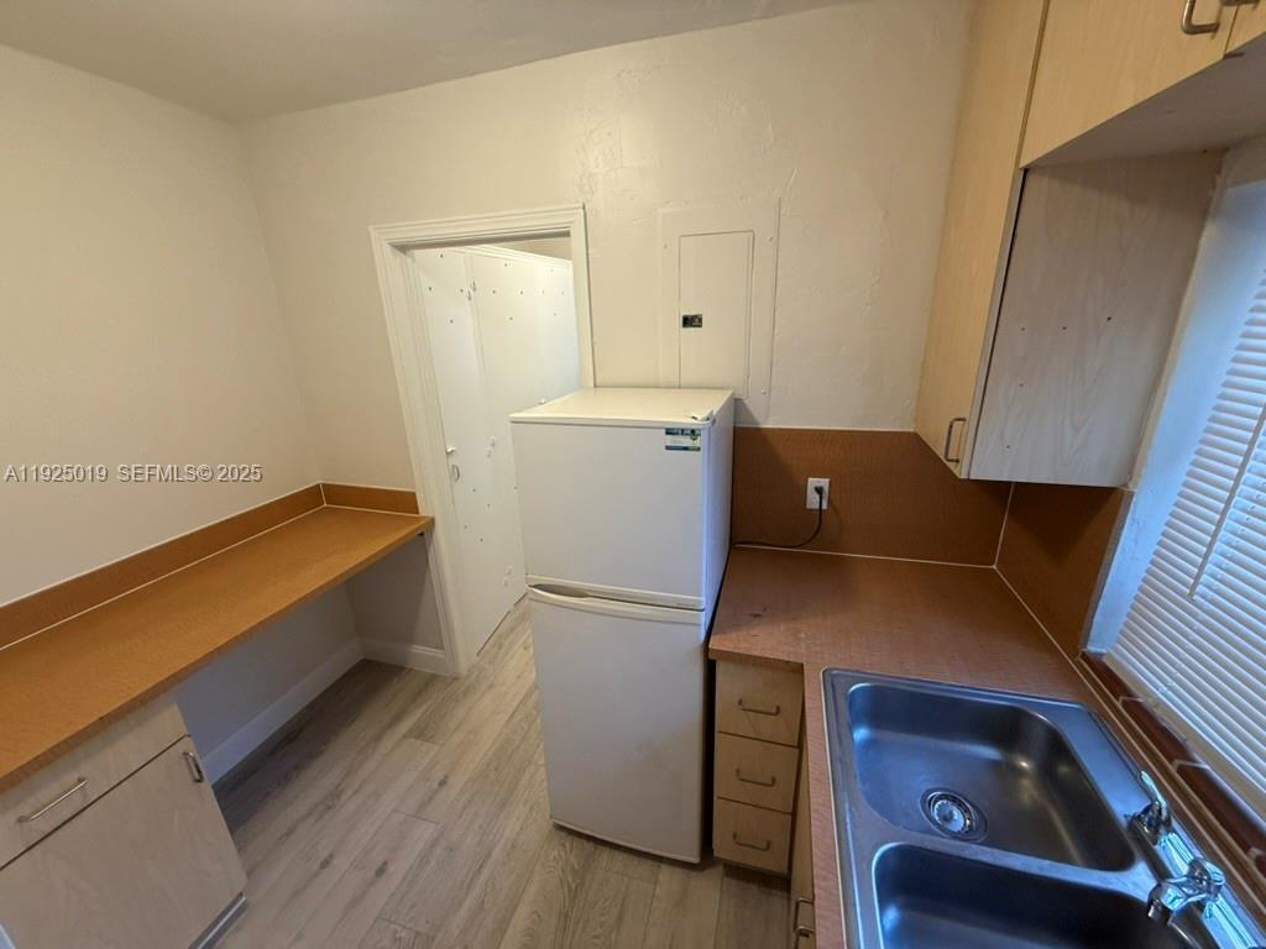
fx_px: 512
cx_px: 633
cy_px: 474
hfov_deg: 102.1
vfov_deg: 85.7
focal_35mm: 14
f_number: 2.2
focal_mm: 2.22
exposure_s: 1/120
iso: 400
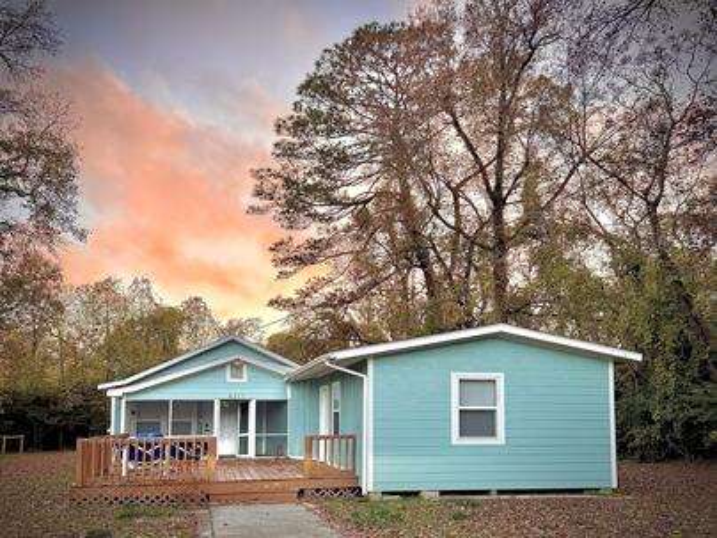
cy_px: 269
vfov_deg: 56.8
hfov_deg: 71.6
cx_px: 358
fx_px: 497
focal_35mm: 24
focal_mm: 6.76
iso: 64
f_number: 1.78
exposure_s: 1/265
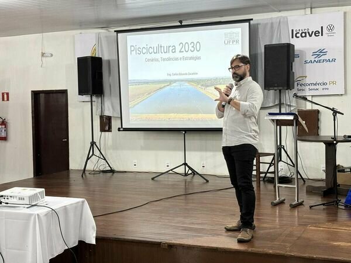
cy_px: 132
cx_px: 176
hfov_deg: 36.8
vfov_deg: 28.0
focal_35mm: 52
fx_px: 527
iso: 125
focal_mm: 5.96
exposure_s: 1/60
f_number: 1.6
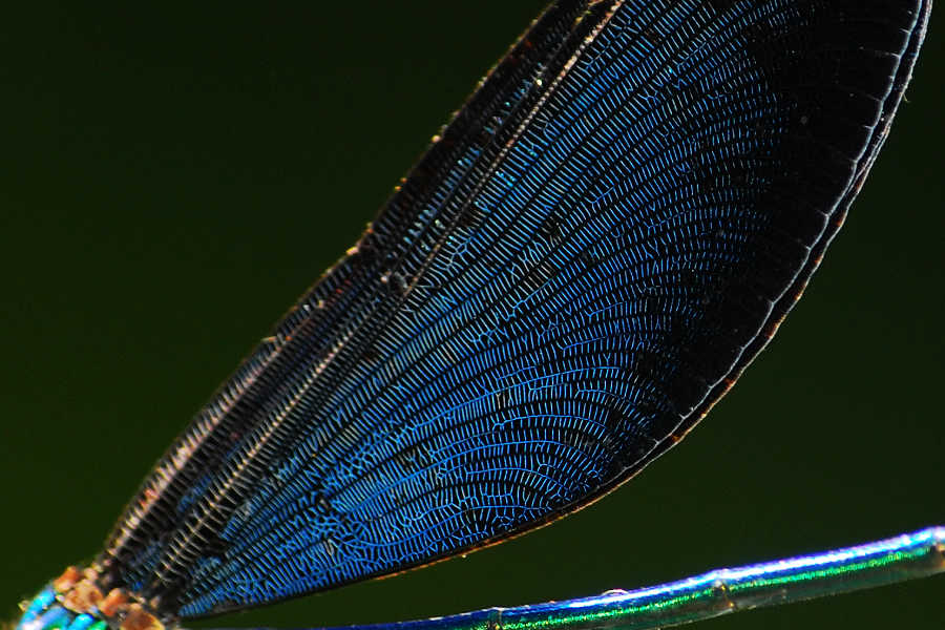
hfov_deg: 7.0
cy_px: 315
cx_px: 472
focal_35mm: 292
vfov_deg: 4.7
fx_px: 7678
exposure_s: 1/100
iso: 200
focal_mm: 195
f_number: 8
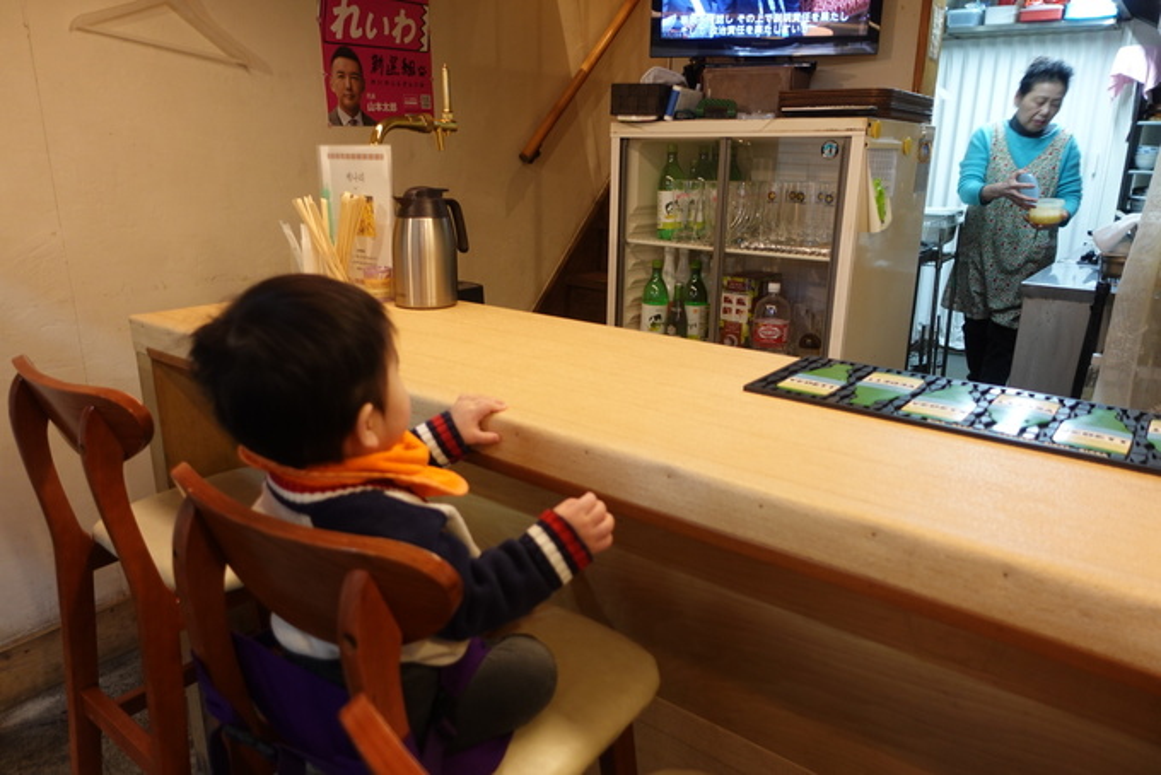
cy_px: 388
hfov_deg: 73.7
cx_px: 580
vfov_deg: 53.2
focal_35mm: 24
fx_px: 774
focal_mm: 9.4
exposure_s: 1/30
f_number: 1.8
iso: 250
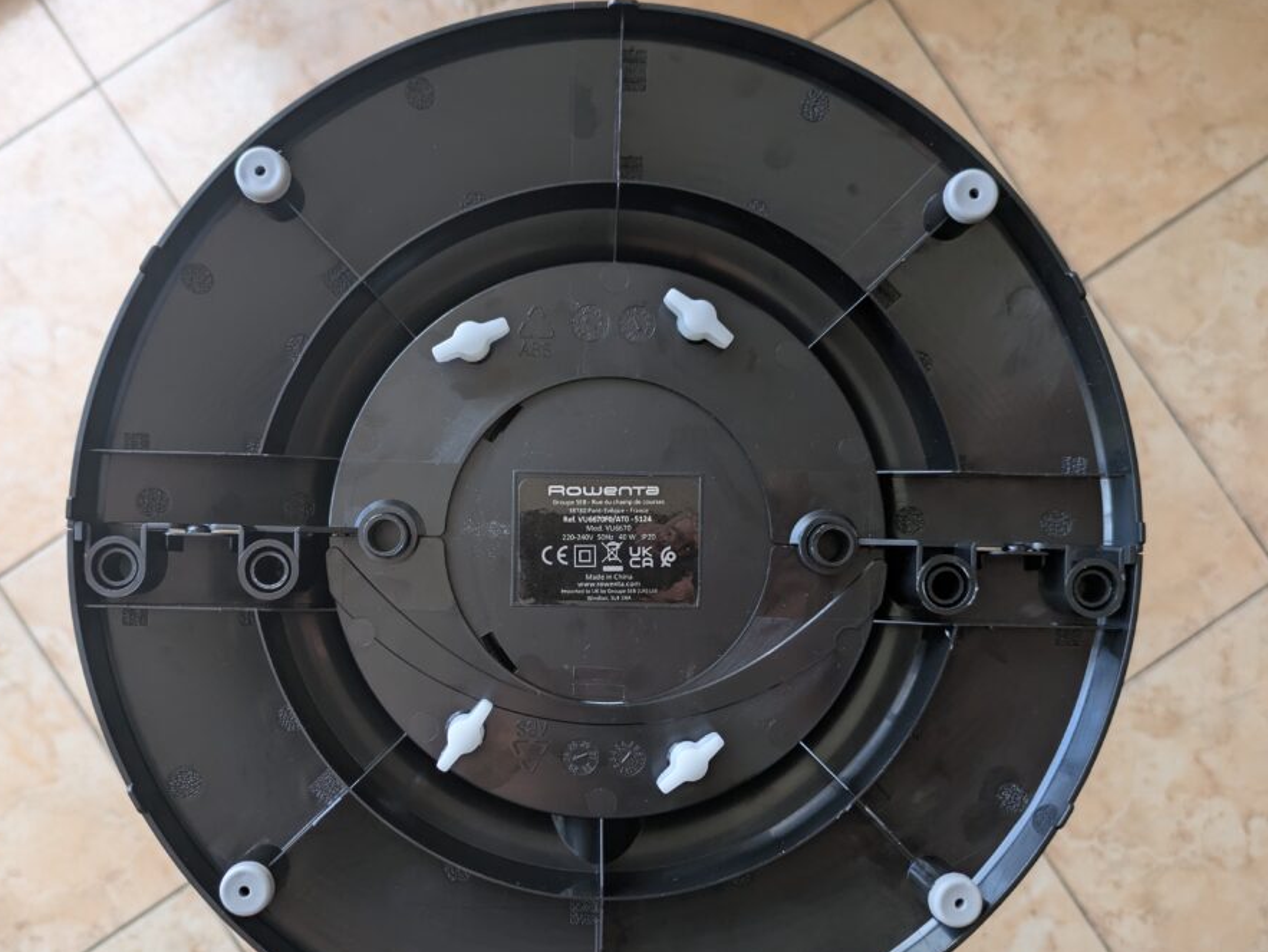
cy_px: 535
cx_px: 602
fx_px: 1063
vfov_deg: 48.2
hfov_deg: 61.6
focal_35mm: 29
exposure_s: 1/60
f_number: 1.89
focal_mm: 5.43
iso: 55
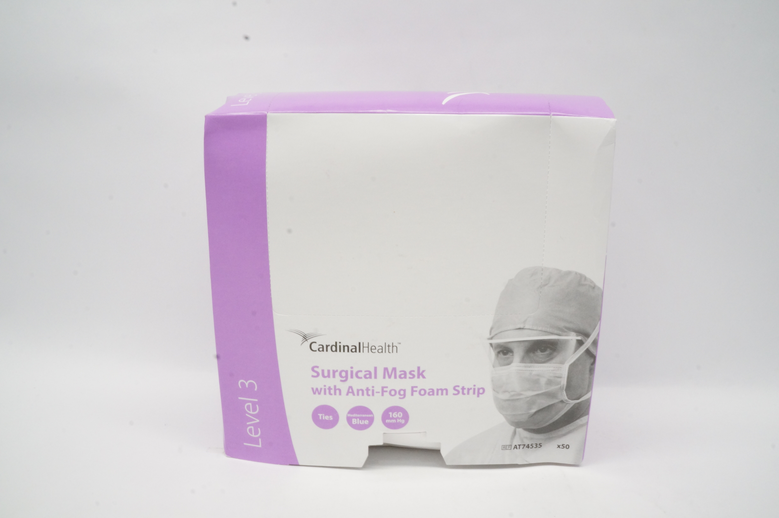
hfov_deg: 67.4
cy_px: 259
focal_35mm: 27
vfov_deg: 47.8
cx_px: 390
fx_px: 584
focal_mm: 18
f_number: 22
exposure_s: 1/13
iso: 1600
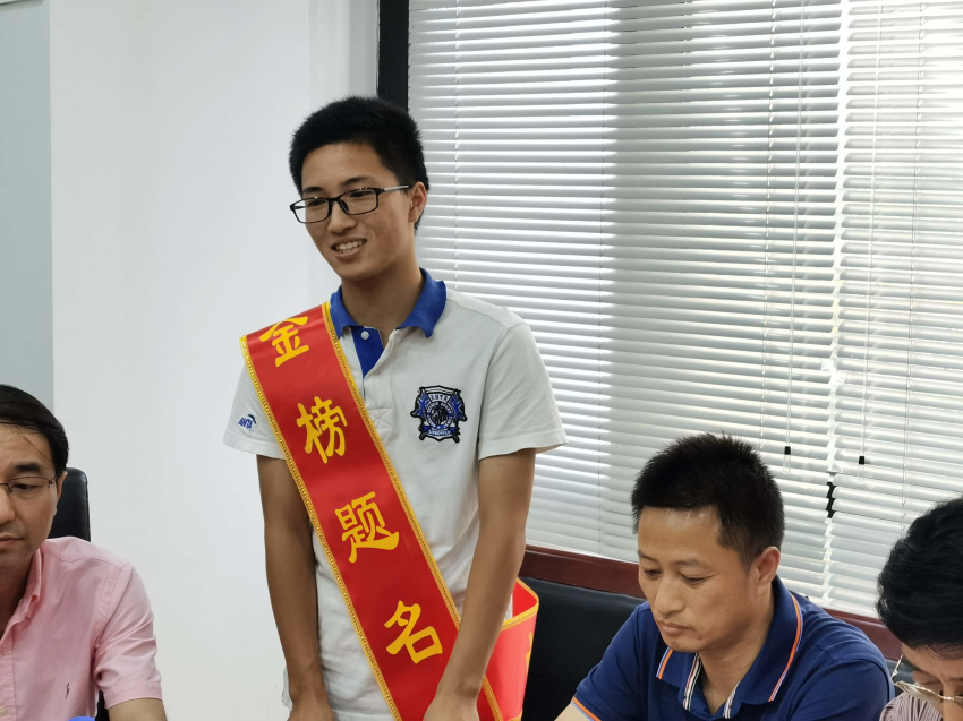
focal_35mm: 67
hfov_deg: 29.0
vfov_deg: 21.9
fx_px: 1863
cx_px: 482
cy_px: 360
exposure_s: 1/120
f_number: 1.6
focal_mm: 5.56
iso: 200
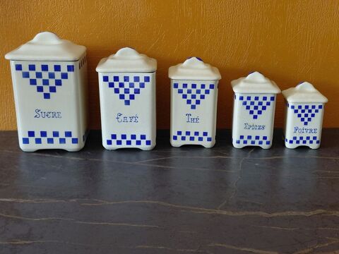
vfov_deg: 54.9
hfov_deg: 69.4
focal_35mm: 25
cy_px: 127
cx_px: 170
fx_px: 245
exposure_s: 1/60
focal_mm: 4.69
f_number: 1.8
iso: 250
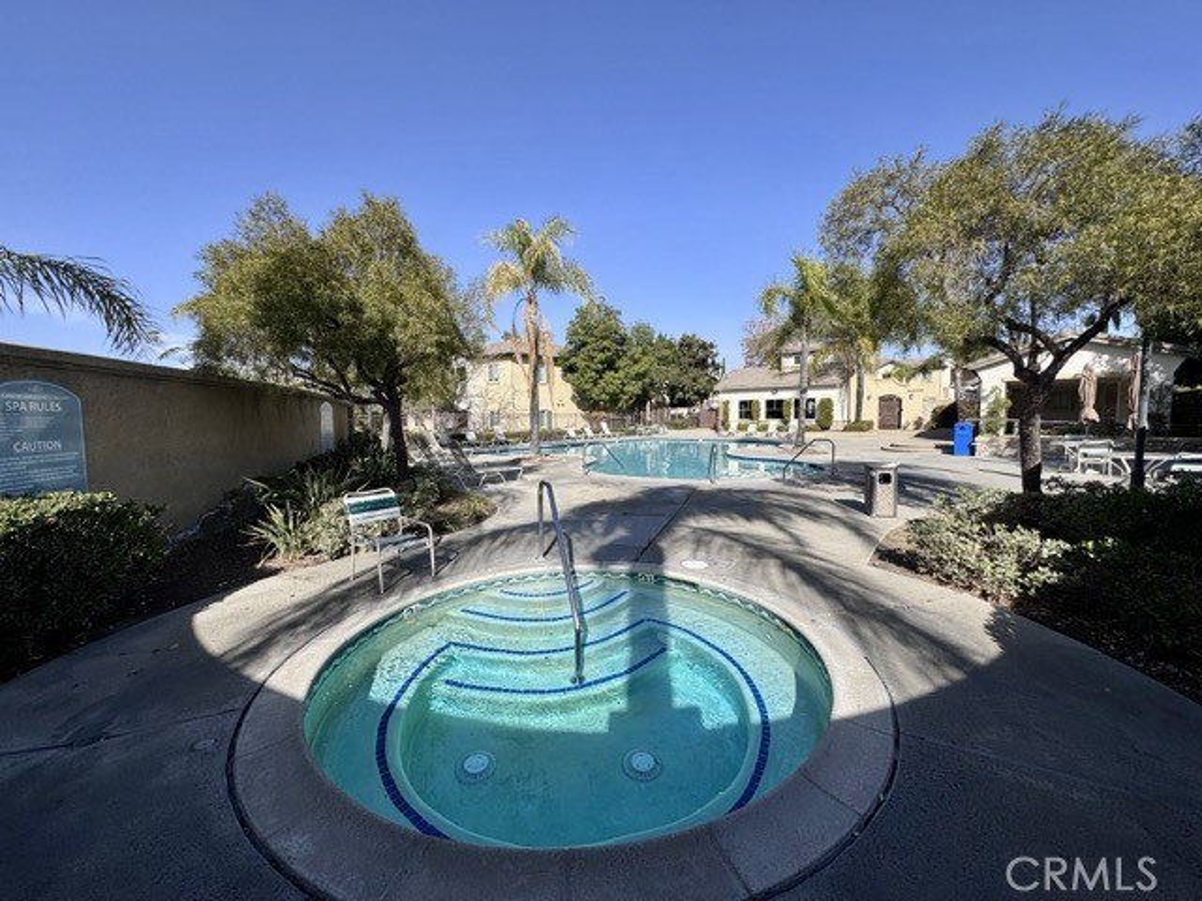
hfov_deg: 102.1
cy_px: 450
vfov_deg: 85.7
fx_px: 486
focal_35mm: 14
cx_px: 601
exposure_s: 1/2415
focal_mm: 2.22
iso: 50
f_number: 2.2
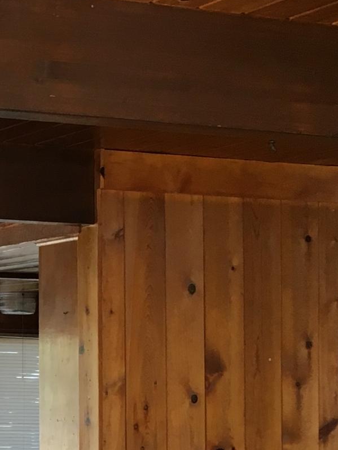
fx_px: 1418
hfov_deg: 12.6
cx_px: -237
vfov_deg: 17.8
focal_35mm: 109
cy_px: 376
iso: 25
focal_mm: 4.15
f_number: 2.2
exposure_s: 1/30
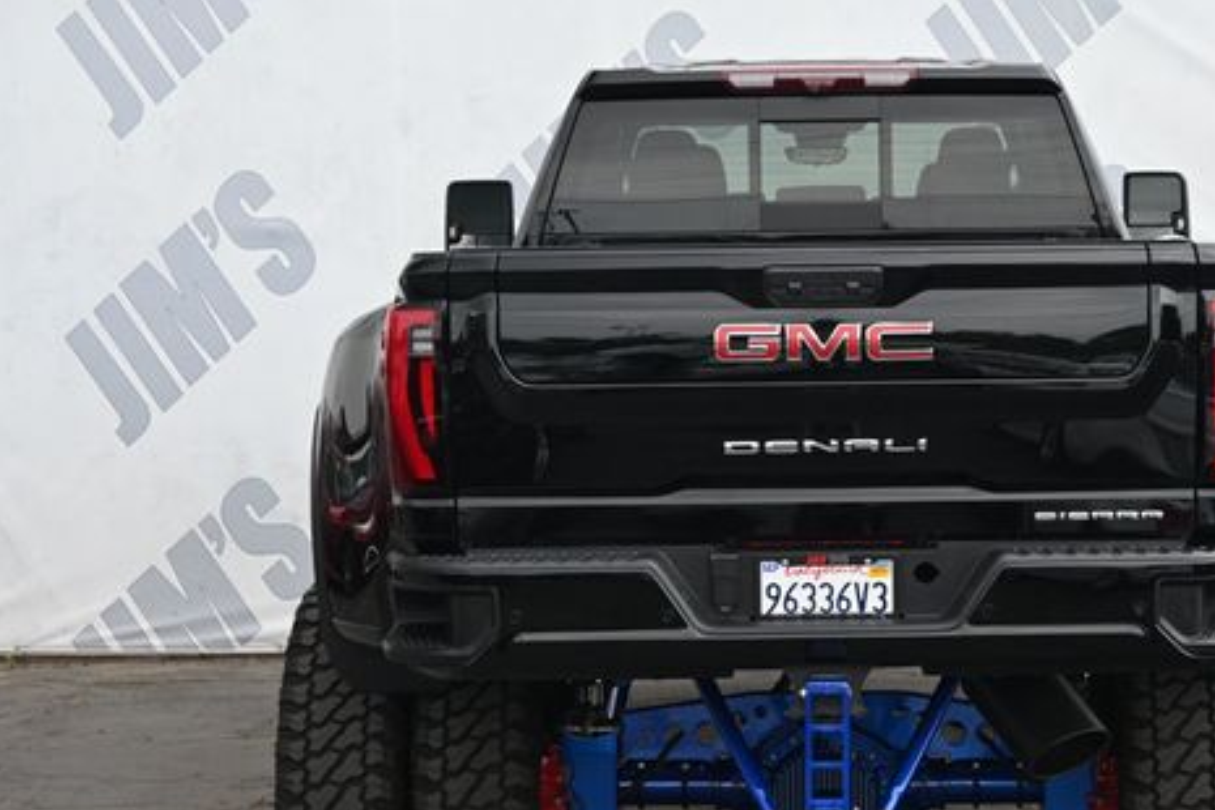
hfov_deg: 22.8
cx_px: 826
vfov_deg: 15.4
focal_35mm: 89
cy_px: 512
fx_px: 2993
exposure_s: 1/250
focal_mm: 43
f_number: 6
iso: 320
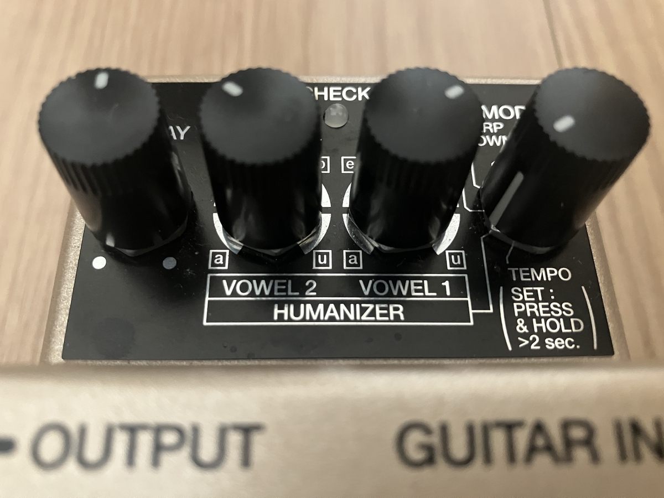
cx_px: 332
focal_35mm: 28
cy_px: 249
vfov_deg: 49.7
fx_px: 537
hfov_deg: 63.4
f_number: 1.8
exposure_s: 1/25
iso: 640
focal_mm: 3.99
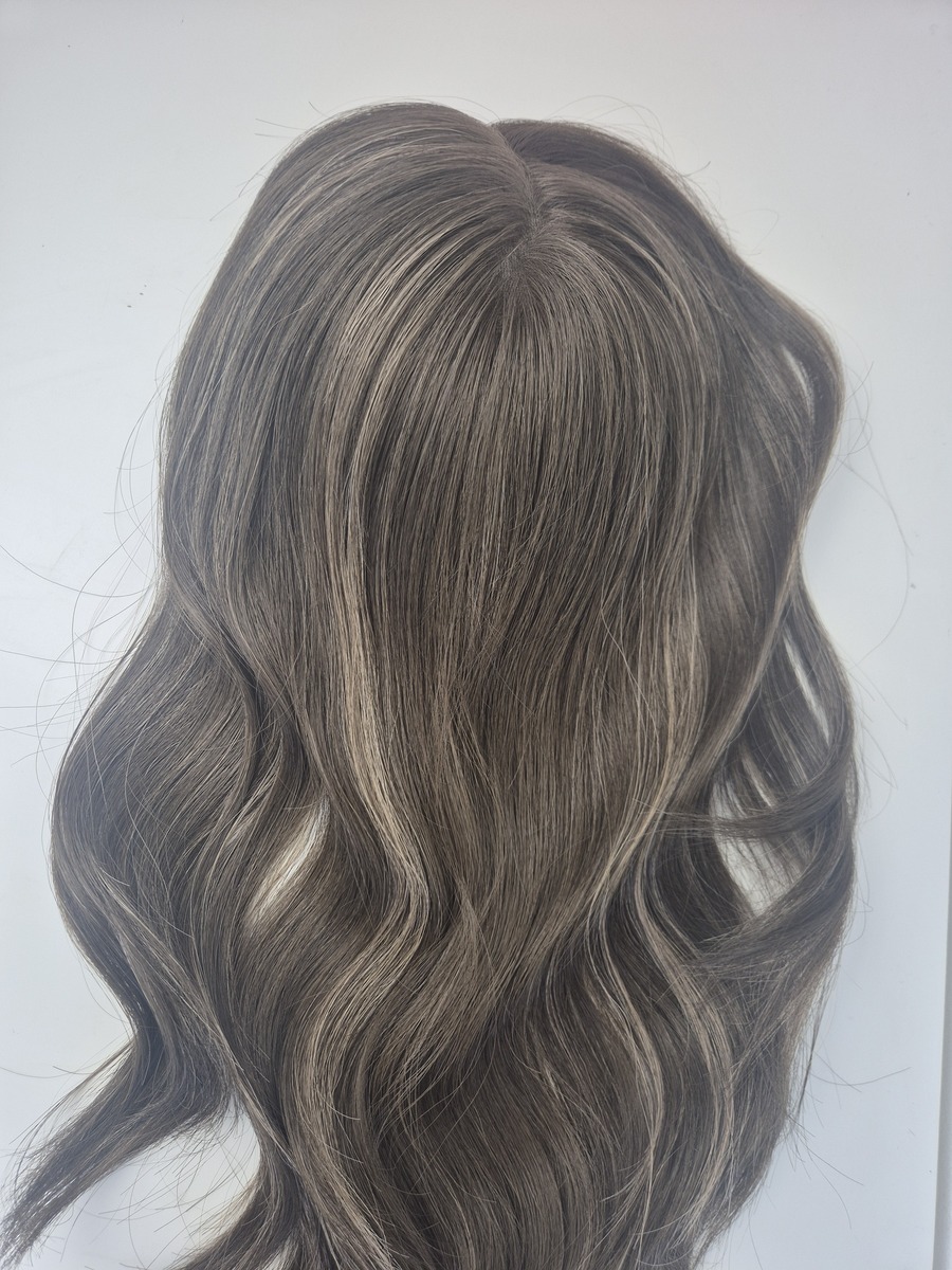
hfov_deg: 58.9
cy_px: 635
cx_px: 476
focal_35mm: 23
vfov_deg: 73.9
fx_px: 843
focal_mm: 5.4
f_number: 1.8
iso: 50
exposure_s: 1/100
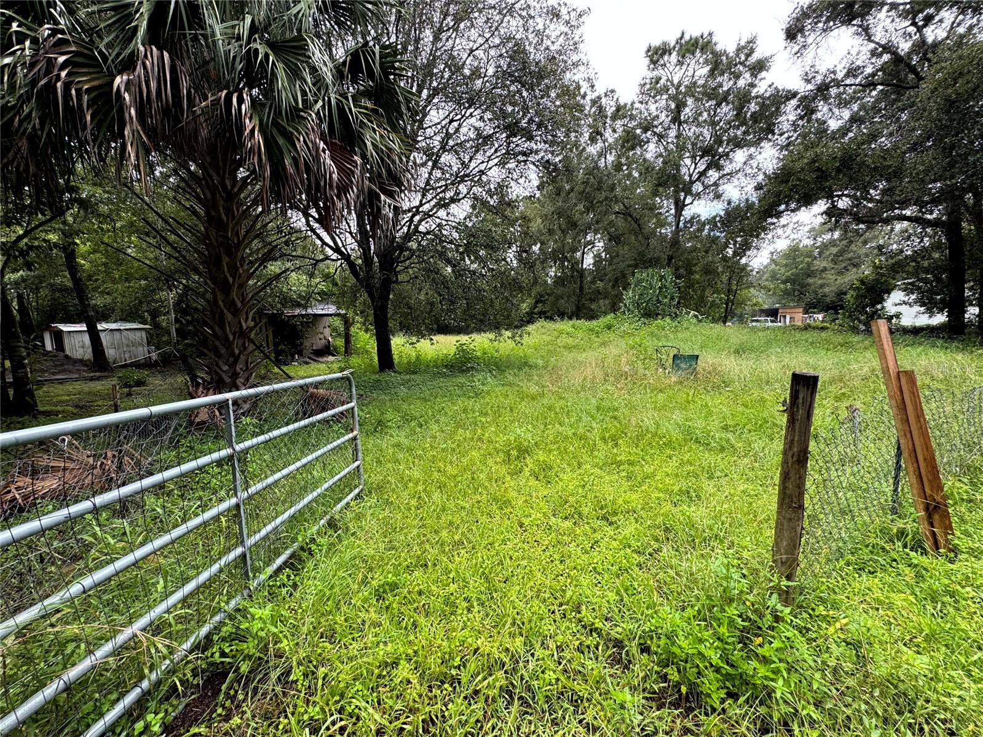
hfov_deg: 102.1
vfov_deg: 85.7
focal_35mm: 14
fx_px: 398
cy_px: 368
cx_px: 492
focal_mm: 2.22
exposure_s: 1/197
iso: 40
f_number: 2.2
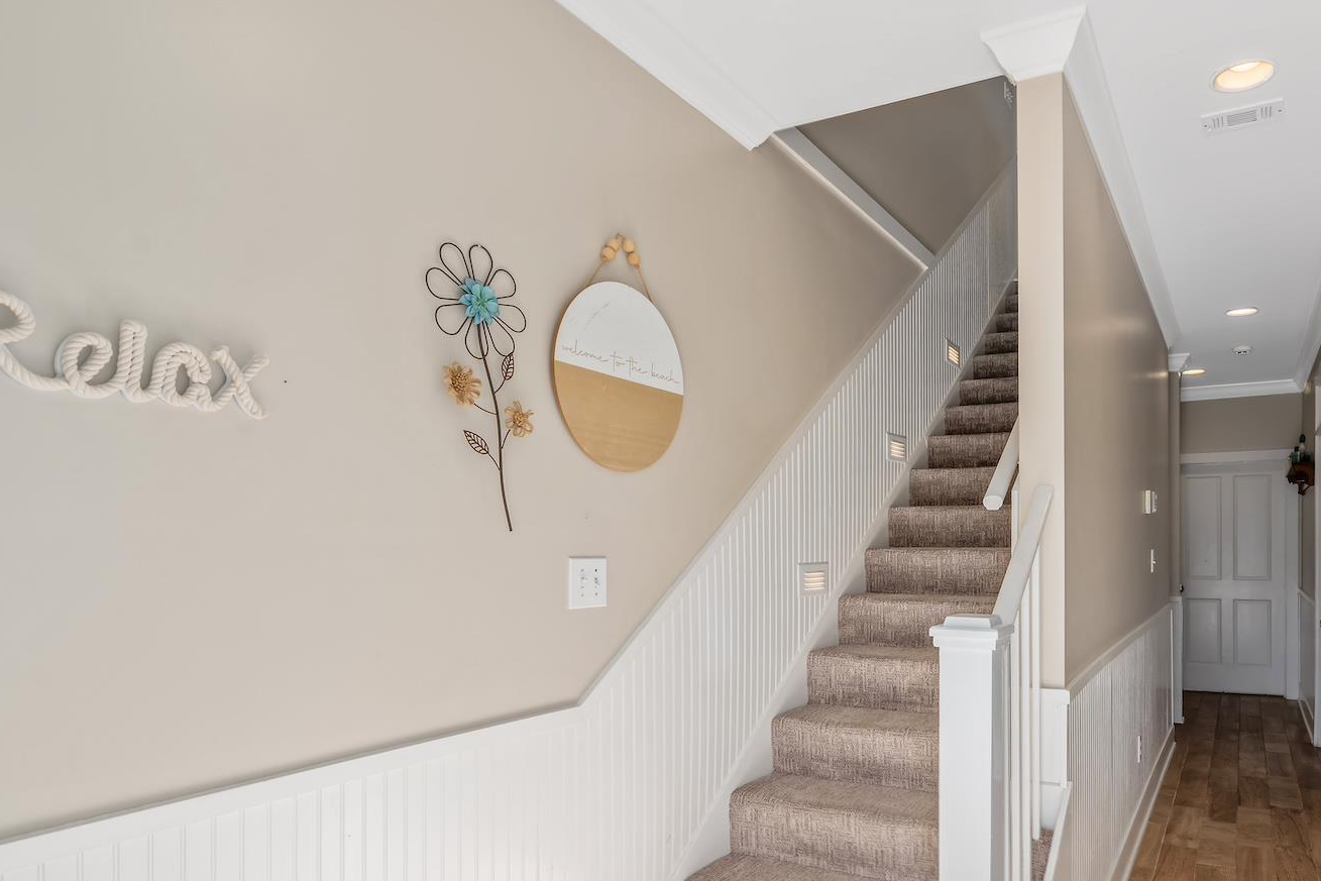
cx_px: 864
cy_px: 558
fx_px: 807
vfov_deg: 56.5
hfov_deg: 76.5
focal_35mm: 22
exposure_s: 1/50
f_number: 8
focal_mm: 16
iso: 500
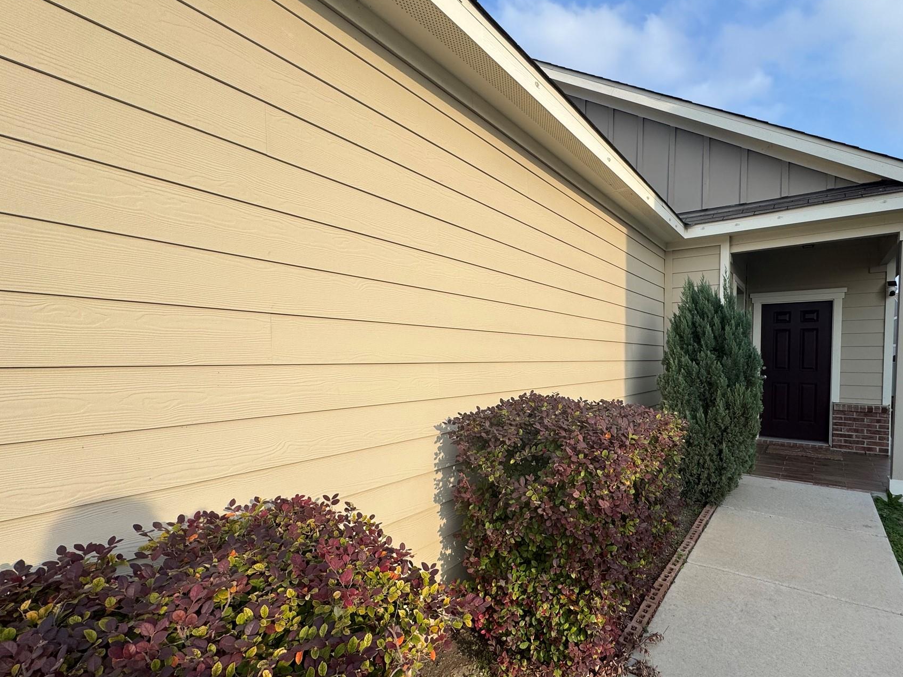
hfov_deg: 90.2
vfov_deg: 74.6
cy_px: 369
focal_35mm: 17
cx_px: 529
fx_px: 443
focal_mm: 2.22
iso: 40
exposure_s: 1/993
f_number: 2.2
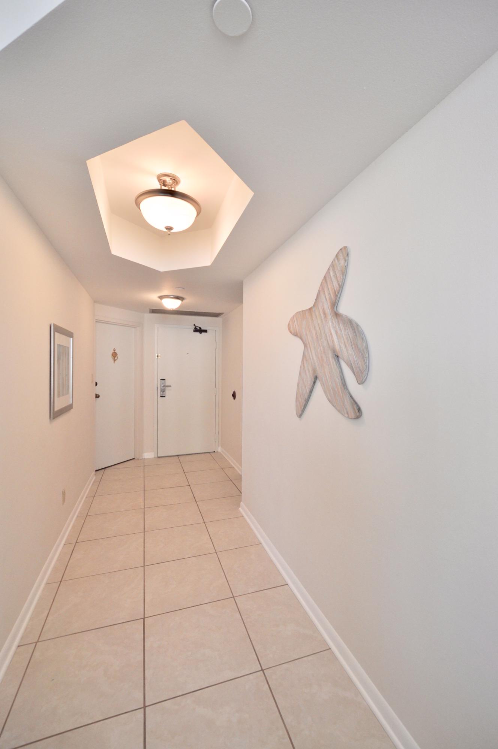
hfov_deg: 77.2
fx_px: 312
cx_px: 249
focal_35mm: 15
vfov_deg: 100.5
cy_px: 374
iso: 400
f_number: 5
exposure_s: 1/100
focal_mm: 10
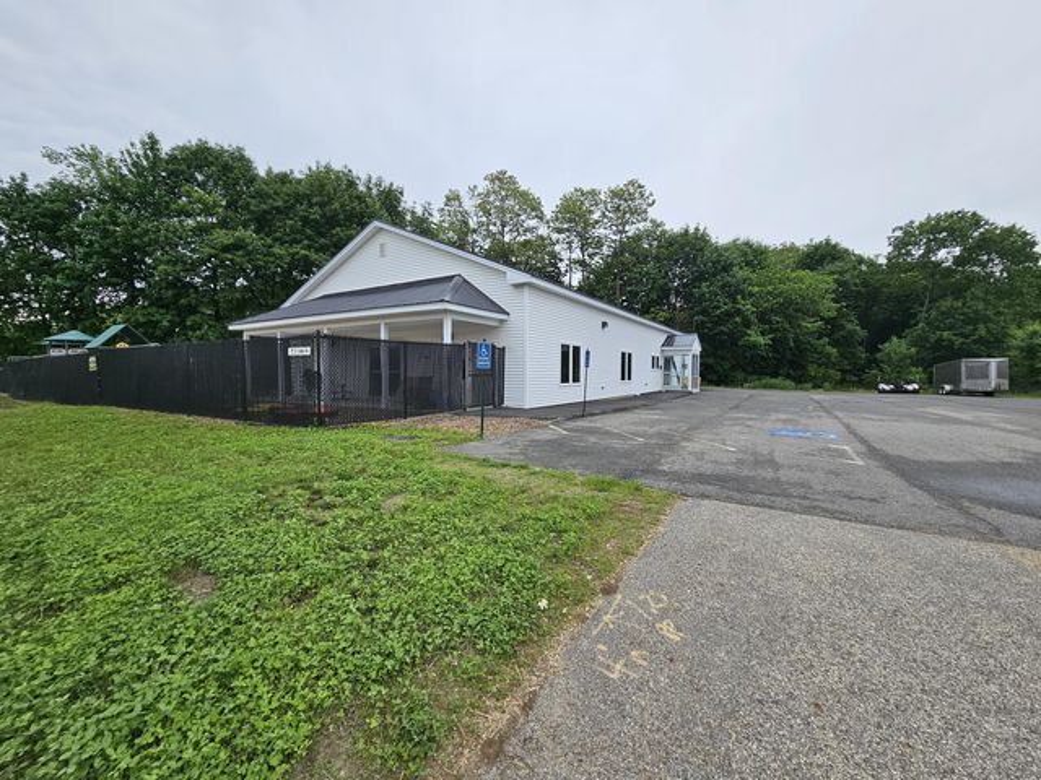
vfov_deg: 89.9
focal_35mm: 13
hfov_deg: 106.2
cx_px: 520
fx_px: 391
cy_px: 390
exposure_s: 1/758
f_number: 2.2
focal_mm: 2.2
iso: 50
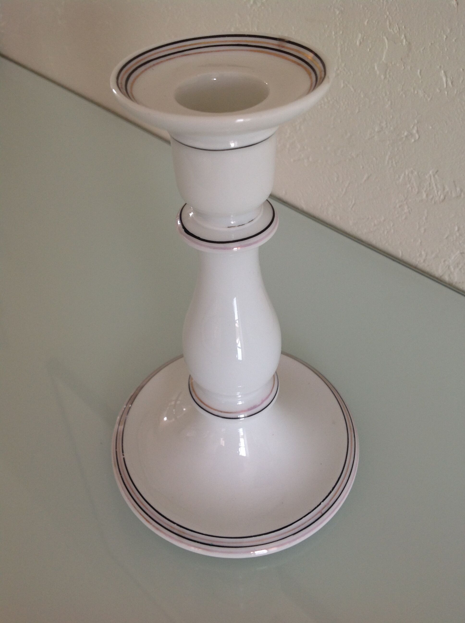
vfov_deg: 52.7
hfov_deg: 40.6
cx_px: 232
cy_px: 312
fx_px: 629
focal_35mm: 35
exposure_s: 1/24
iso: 64
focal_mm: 4.28
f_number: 2.4
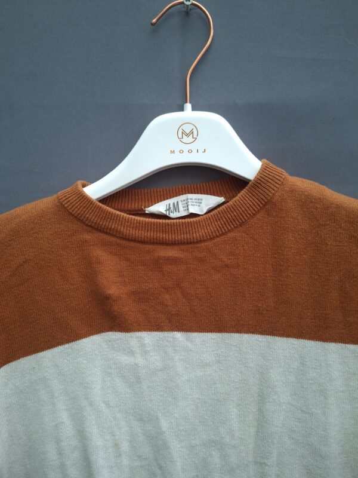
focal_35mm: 23
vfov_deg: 73.9
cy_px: 239
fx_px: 317
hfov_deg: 58.9
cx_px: 179
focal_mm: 5.54
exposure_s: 1/100
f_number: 1.8
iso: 250
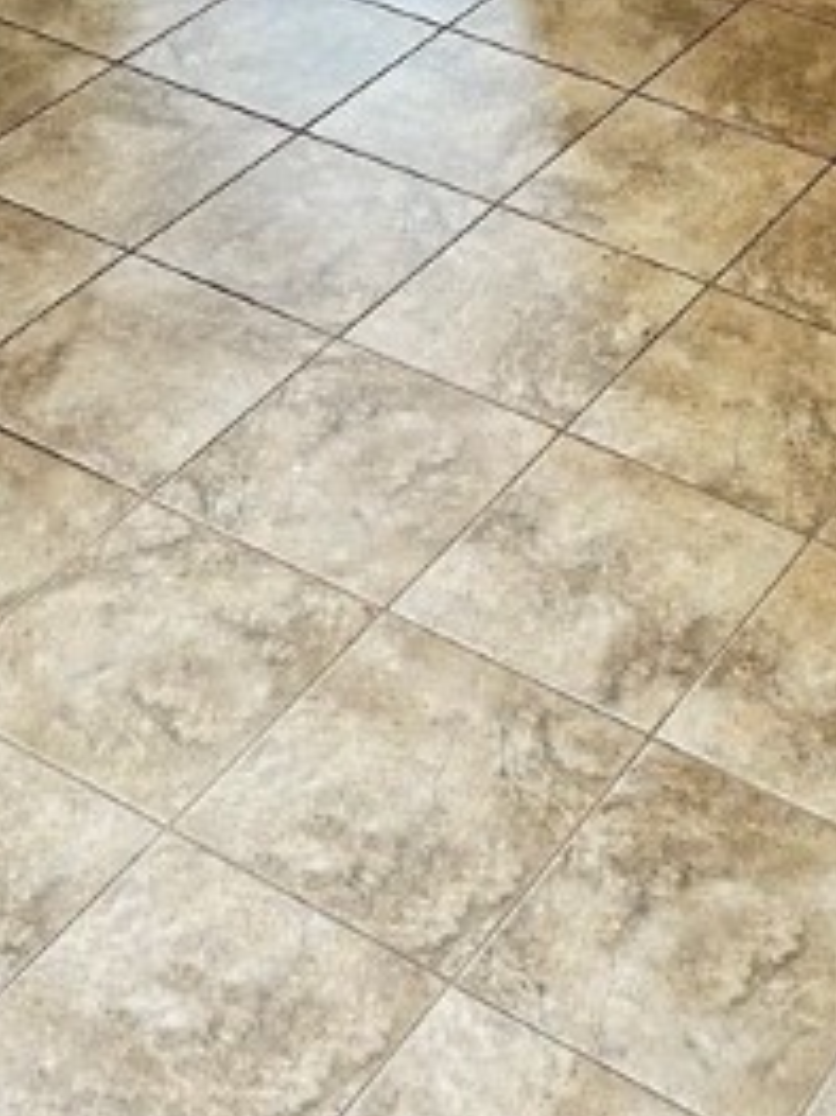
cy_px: -106
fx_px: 2449
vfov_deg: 24.0
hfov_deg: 18.9
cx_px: 811
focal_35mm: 76
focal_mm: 5.7
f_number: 1.5
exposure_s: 1/60
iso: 250
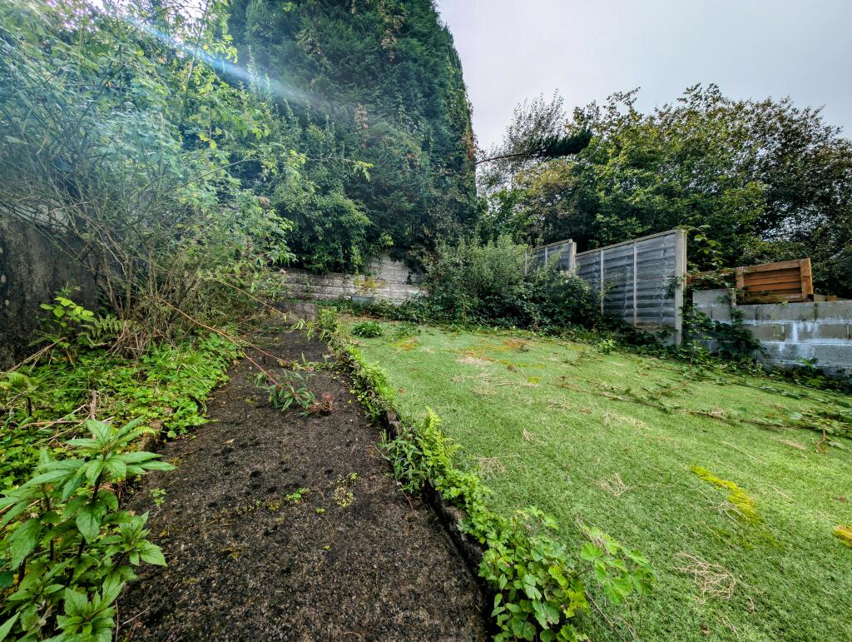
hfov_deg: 110.5
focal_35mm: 12
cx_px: 426
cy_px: 321
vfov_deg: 94.6
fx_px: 296
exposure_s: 1/1927
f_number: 1.95
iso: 38
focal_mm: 2.23
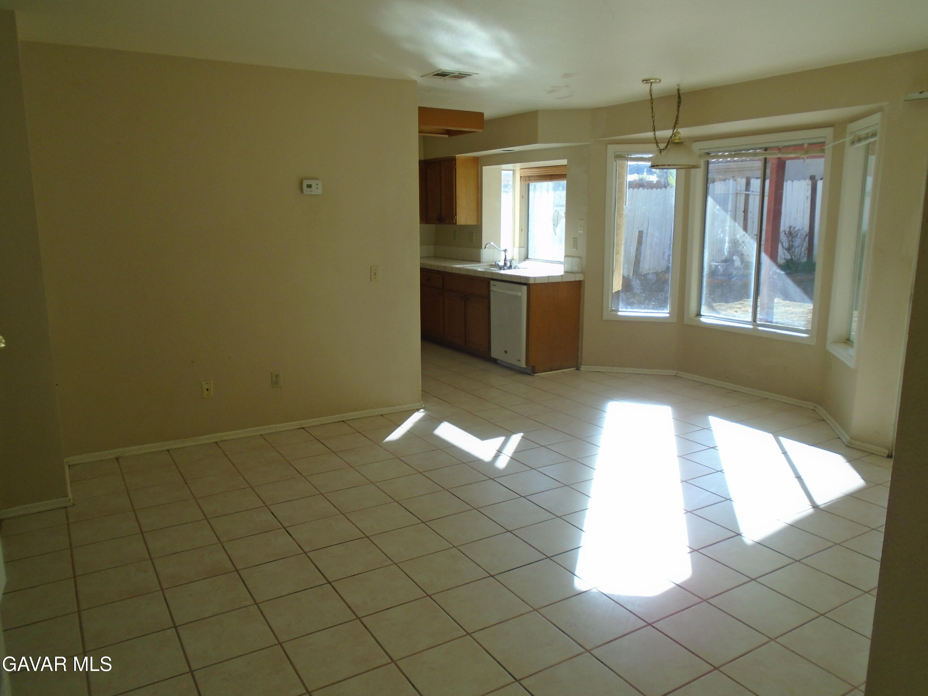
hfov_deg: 67.3
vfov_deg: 53.1
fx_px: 697
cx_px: 464
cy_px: 348
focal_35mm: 26
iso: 100
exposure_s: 1/320
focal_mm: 4.6
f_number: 3.2
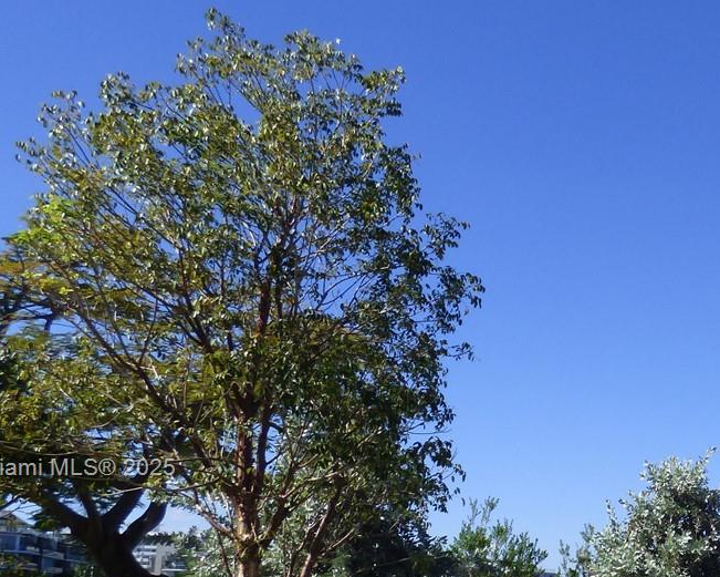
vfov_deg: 30.6
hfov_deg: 35.4
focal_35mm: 48
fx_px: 1023
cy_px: 470
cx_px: 707
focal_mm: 3.58
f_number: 2.8
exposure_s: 1/2000
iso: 100
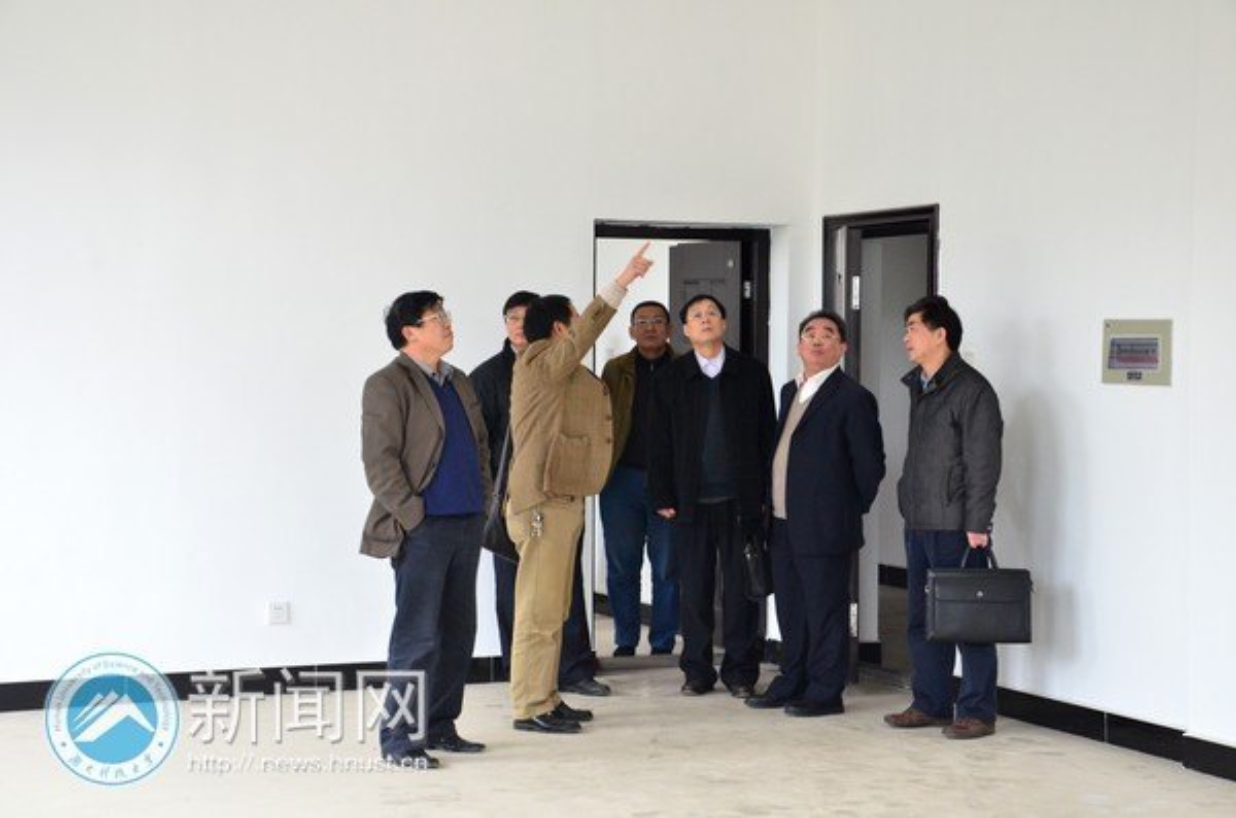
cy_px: 409
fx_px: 2672
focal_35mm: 78
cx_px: 618
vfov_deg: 17.4
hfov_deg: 26.0
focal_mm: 52
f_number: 7.1
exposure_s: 1/30
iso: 1600
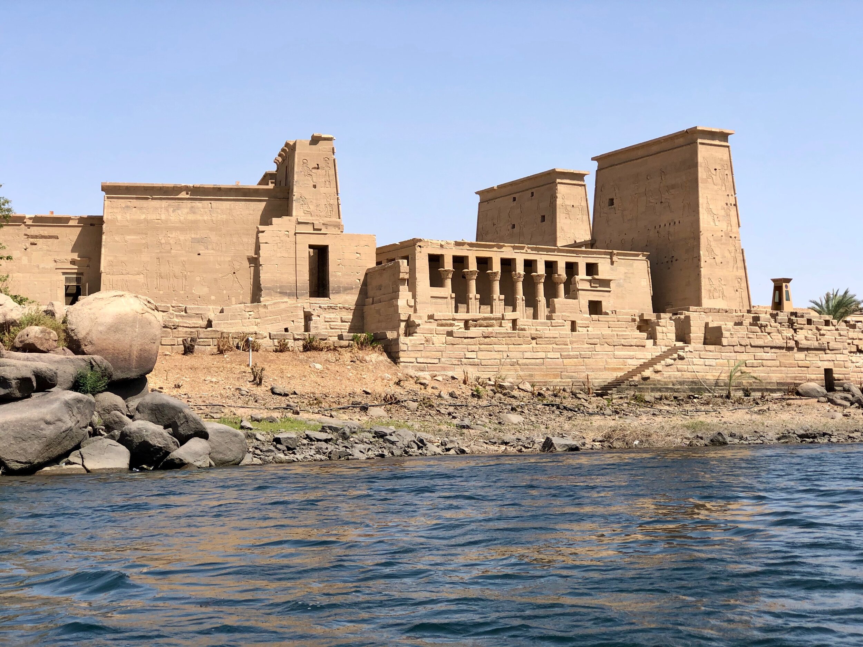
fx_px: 1421
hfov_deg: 33.8
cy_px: 324
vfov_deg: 25.7
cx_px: 432
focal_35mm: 57
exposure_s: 1/800
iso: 20
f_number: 2.8
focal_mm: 6.6
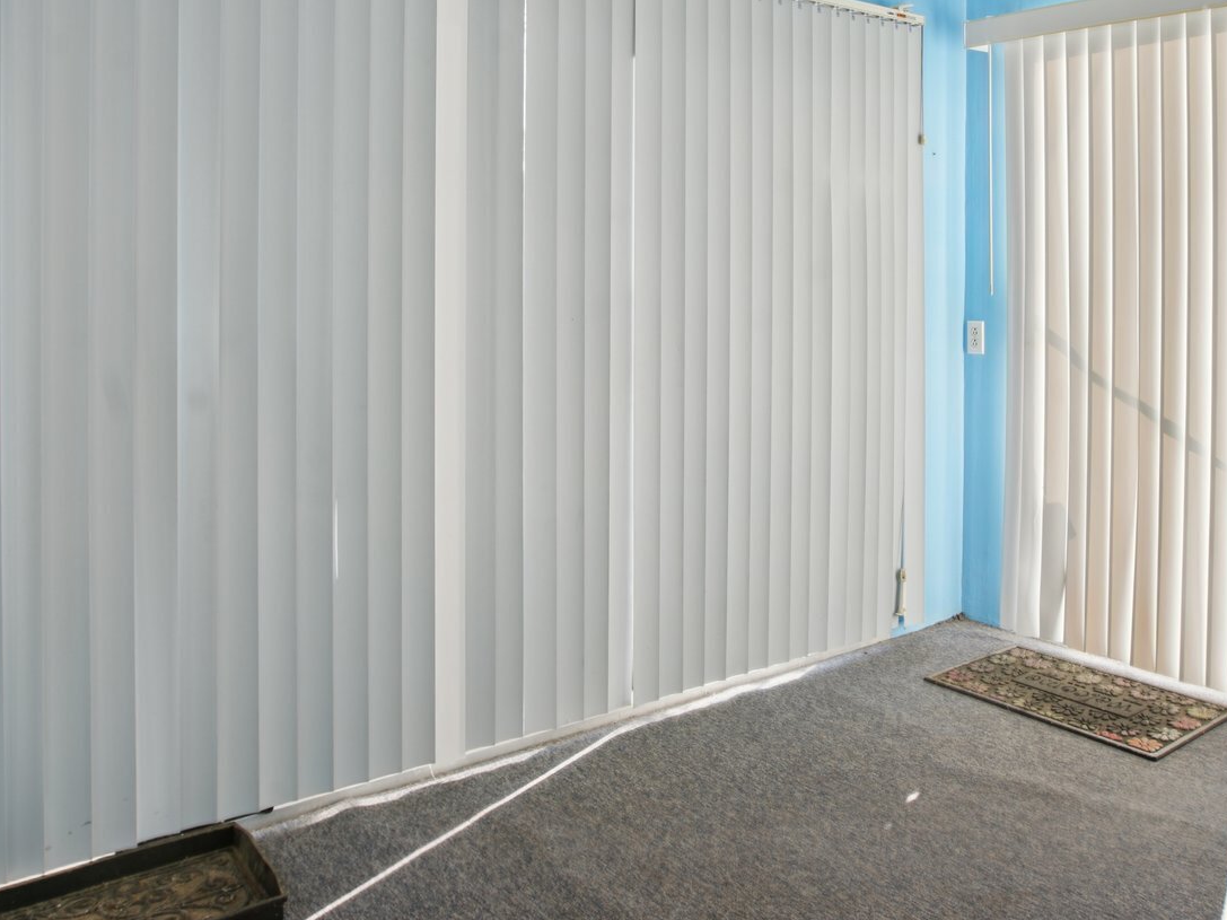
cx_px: 789
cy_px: 246
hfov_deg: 60.6
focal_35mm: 29
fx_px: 1028
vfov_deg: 46.7
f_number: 9
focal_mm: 16
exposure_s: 1/20
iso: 100
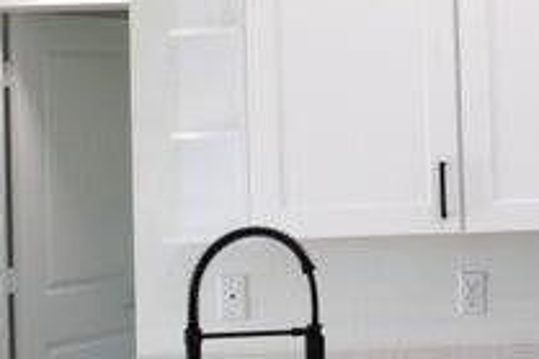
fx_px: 1855
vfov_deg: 11.0
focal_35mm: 124
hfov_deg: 15.7
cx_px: 699
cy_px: 28
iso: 400
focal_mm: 18
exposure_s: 1/160
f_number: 6.3
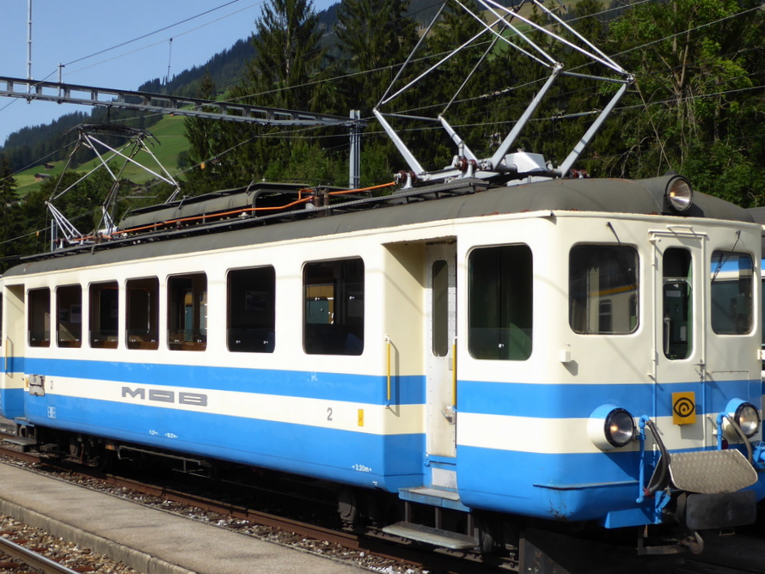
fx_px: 1371
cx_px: 414
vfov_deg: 23.6
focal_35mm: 62
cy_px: 319
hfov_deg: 31.2
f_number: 3.9
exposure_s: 1/640
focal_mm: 7.8
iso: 80
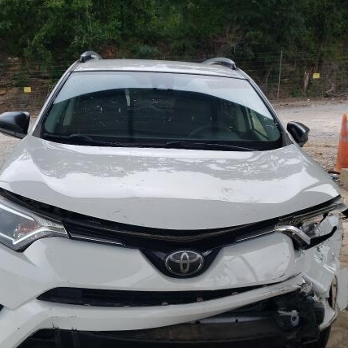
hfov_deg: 39.2
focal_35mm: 43
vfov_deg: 38.7
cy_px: 233
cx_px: 165
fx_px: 489
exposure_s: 1/667
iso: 50
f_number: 1.5
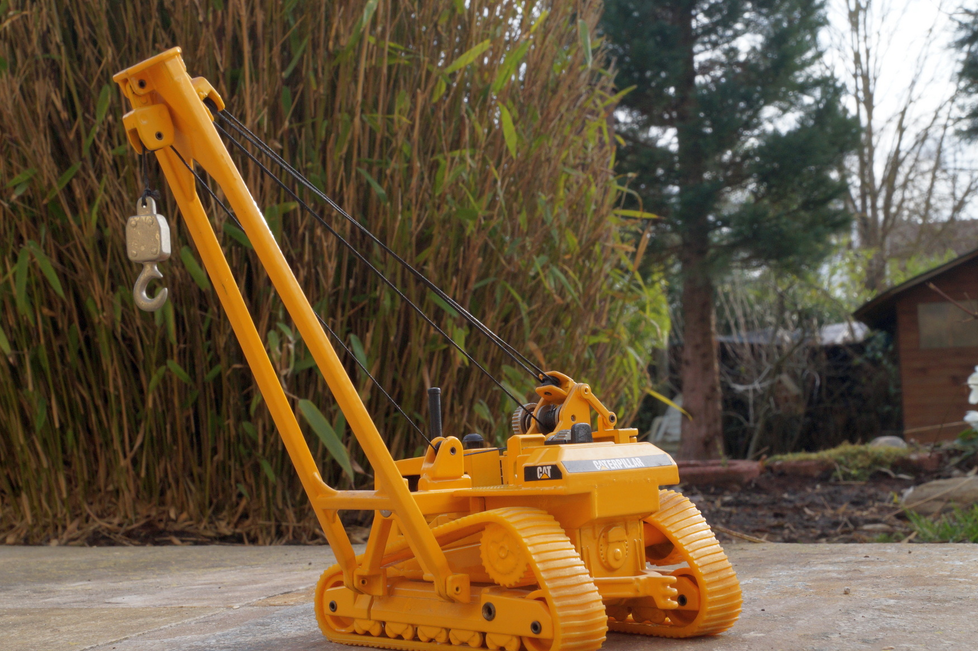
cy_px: 369
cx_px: 452
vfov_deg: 28.0
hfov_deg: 41.1
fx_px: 1303
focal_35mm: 48
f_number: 18
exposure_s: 1/60
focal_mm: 28
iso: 400
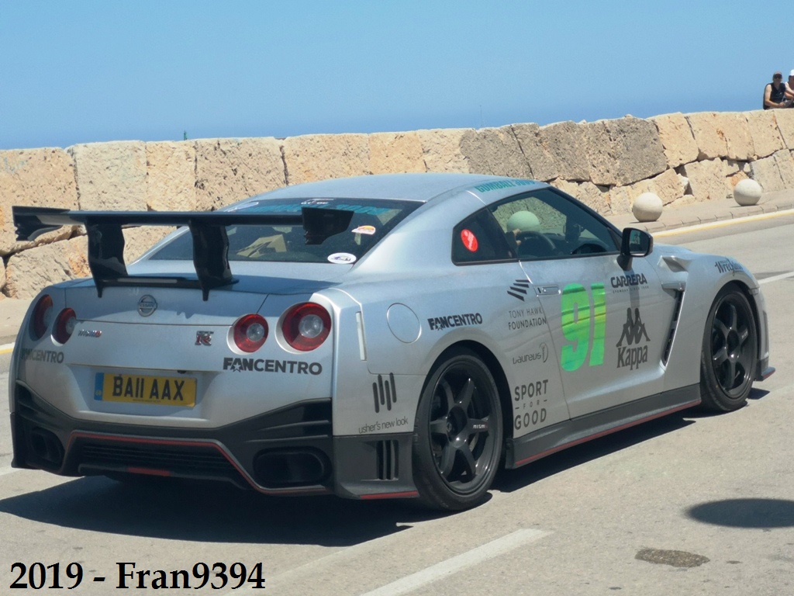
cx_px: 397
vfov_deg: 18.2
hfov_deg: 24.1
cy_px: 298
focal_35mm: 81
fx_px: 1858
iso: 50
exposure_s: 1/2976
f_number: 2.4
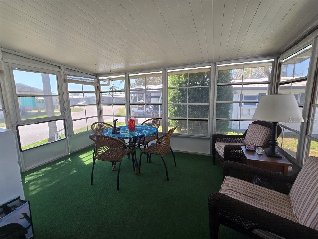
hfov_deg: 106.2
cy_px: 120
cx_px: 159
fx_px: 119
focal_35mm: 13
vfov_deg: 89.9
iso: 64
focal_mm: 2.2
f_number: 2.2
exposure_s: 1/60
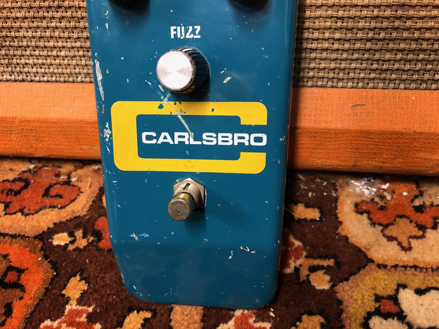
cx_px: 220
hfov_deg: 63.4
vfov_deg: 49.7
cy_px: 164
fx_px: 355
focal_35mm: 28
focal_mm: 4
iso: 100
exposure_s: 1/7
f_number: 1.8
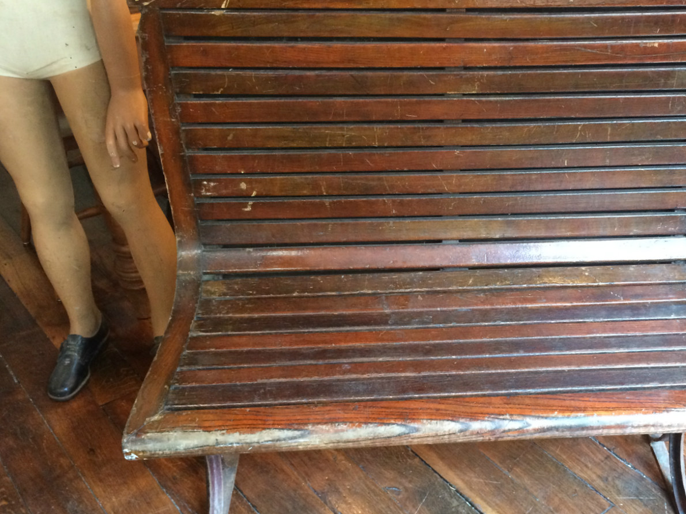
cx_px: 452
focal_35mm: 39
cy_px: 261
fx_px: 773
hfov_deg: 47.2
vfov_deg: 36.8
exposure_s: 1/33
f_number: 2.2
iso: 320
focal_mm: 4.15
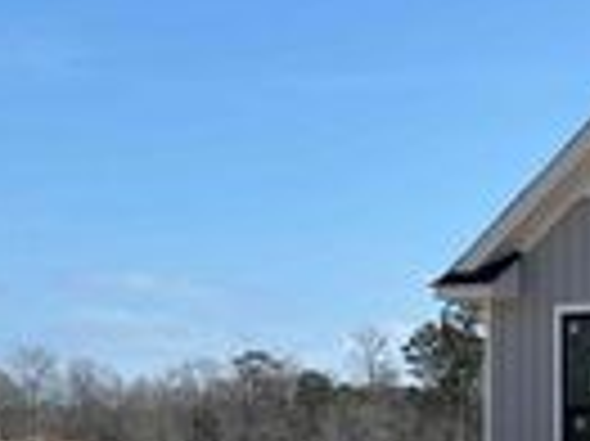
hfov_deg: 17.8
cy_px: 457
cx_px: 883
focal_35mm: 99
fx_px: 1686
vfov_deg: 14.6
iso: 50
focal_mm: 5.96
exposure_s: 1/3311
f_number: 1.6
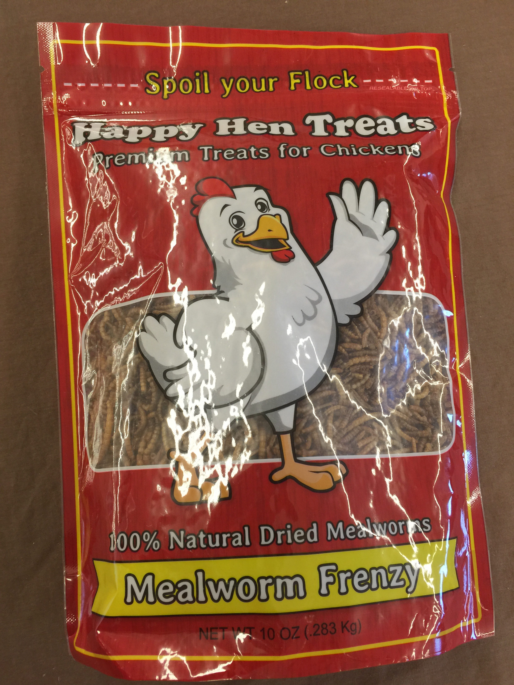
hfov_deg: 48.2
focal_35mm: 29
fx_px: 574
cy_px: 342
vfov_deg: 61.7
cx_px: 257
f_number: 2.2
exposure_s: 1/30
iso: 40
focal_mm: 4.15
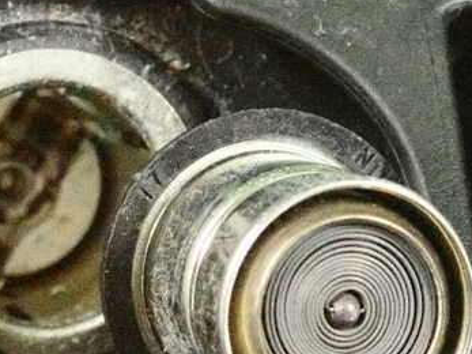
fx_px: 2358
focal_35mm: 173
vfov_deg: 8.6
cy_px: 206
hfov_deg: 11.4
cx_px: 165
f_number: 4.9
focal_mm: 18
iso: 12800
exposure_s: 1/100
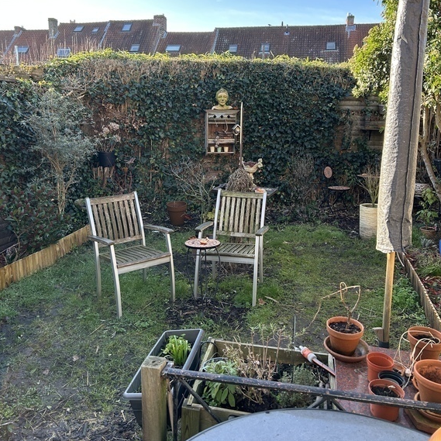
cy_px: 185
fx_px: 447
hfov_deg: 52.5
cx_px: 220
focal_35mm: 31
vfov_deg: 52.3
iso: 50
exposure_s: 1/367
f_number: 1.5
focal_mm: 5.7
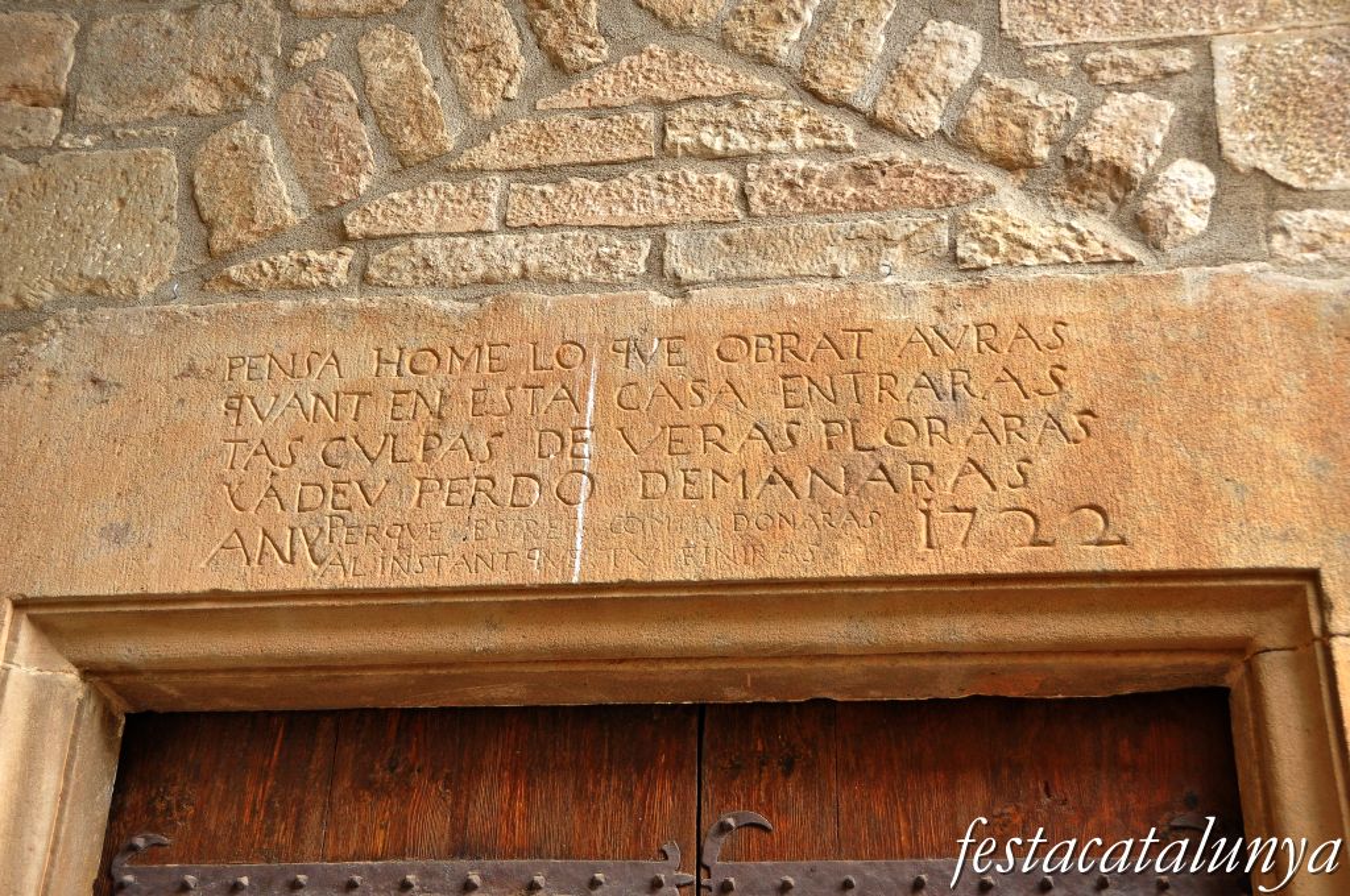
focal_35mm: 48
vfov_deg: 28.0
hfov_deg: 41.2
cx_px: 675
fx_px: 1798
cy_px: 448
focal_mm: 32
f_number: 5
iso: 500
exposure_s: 1/100
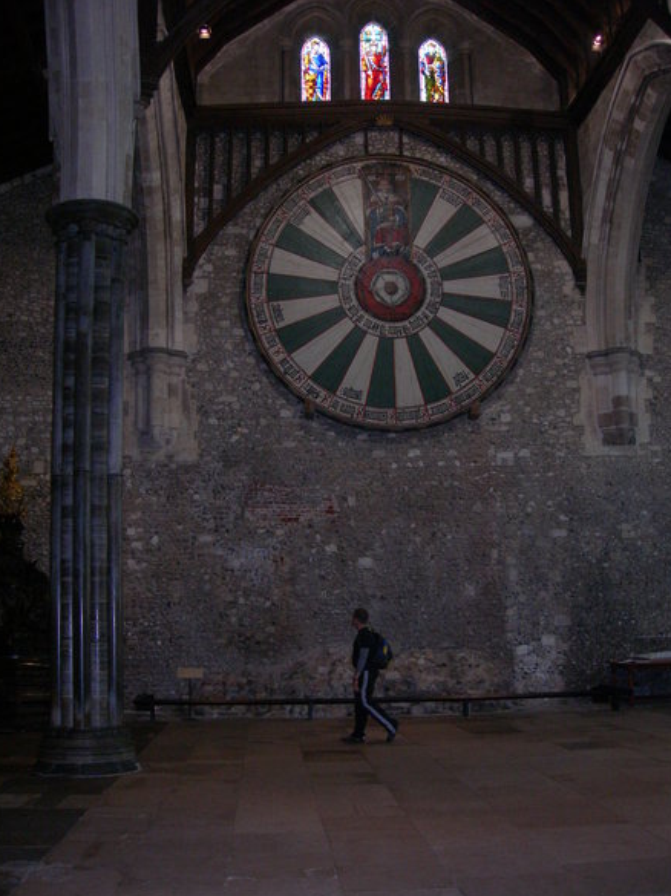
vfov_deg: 47.9
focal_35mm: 39
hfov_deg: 36.8
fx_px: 1009
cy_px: 456
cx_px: 336
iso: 200
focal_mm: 7.8
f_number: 2.8
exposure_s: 1/60.1
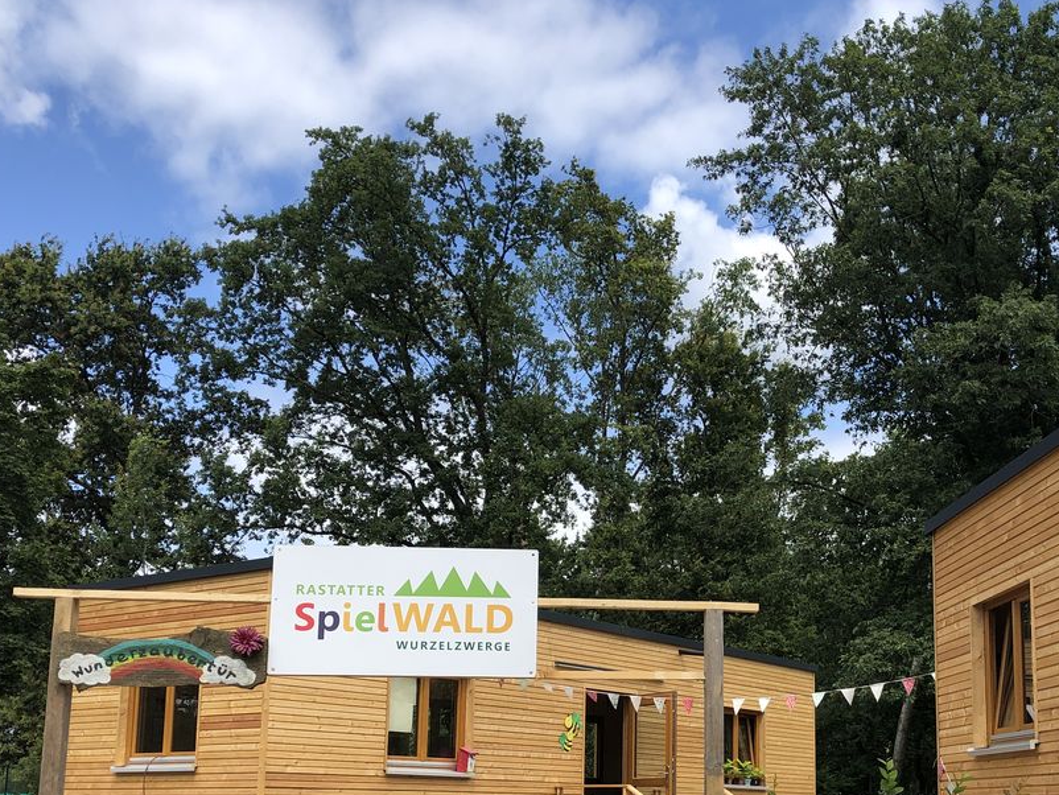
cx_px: 666
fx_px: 1377
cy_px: 628
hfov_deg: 41.7
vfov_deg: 31.4
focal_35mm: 45
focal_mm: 3.99
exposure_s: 1/1297
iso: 20
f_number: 1.8
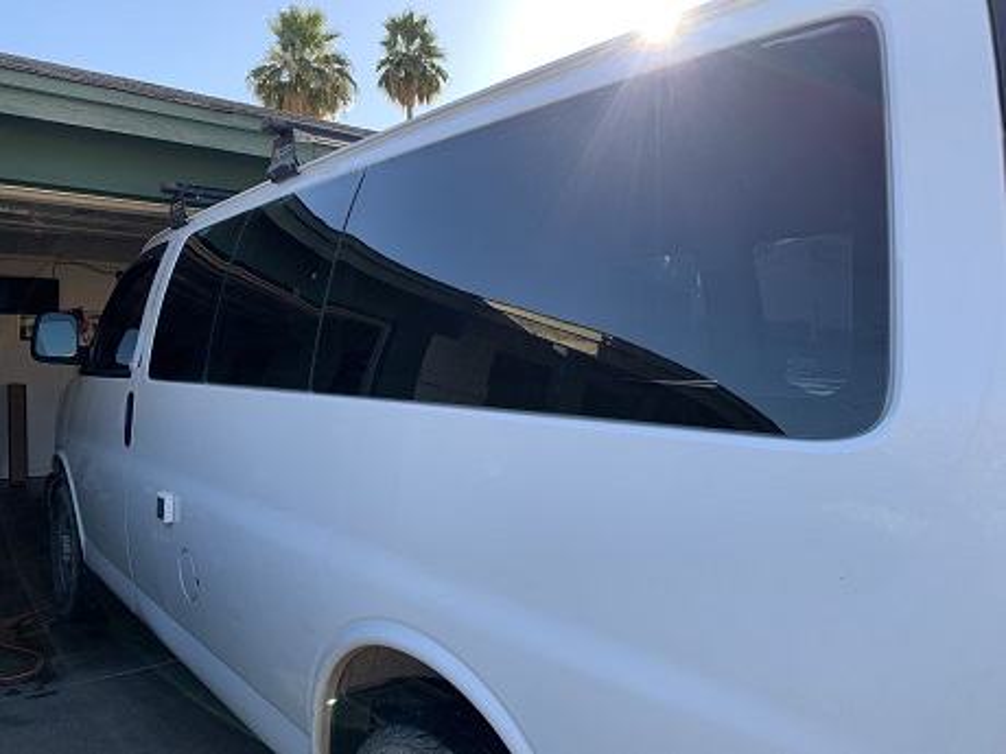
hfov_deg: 67.3
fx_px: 756
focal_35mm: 26
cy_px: 377
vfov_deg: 53.1
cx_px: 503
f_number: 1.8
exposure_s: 1/382
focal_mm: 4.25
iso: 25
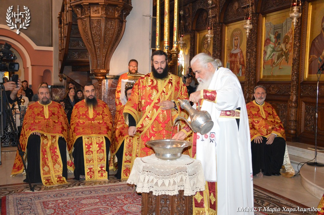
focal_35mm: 39
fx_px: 351
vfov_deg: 34.2
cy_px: 108
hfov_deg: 49.6
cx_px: 162
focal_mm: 26
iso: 2500
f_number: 3.8
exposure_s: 1/60
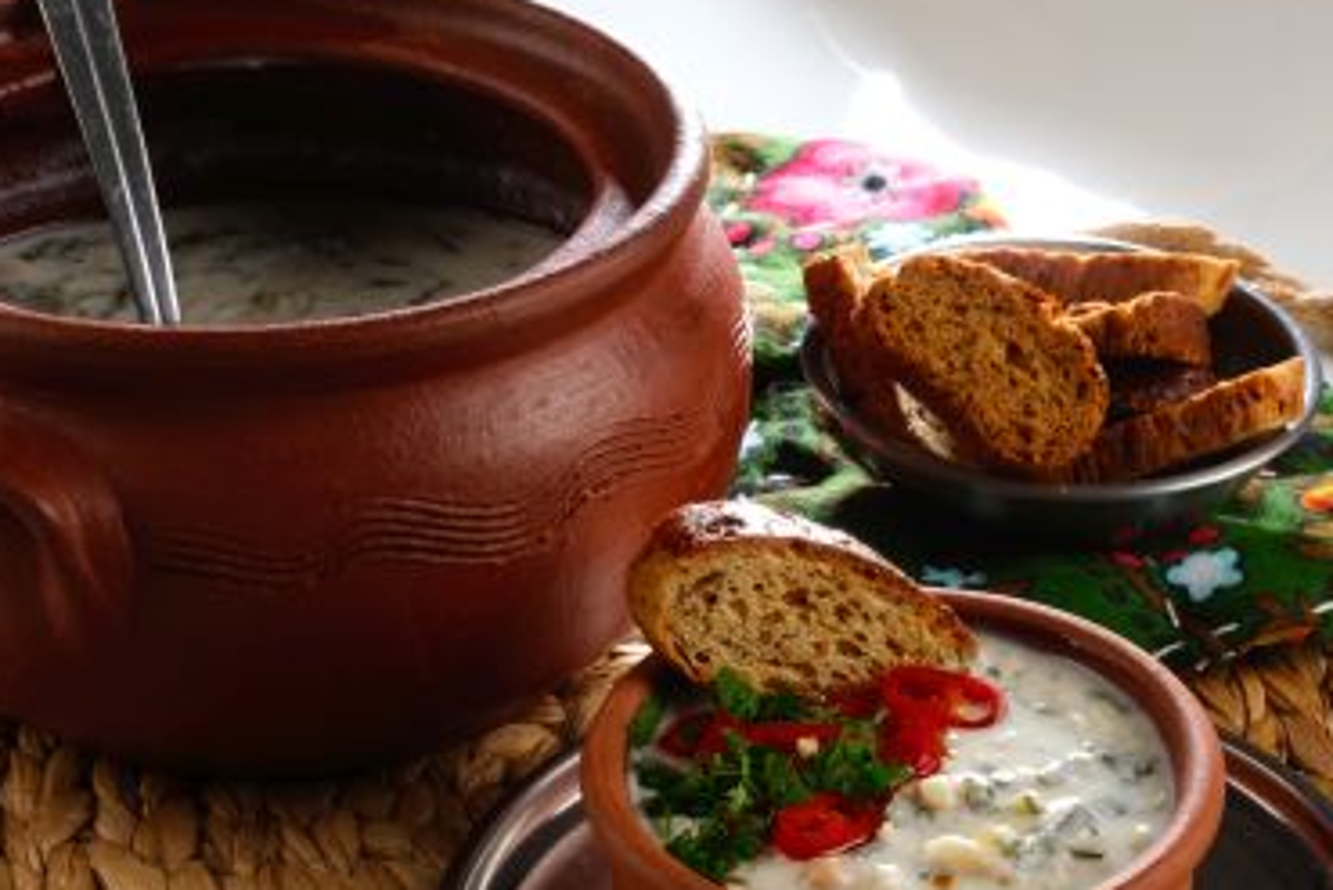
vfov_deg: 15.8
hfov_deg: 23.5
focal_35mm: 86
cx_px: 944
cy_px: 667
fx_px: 3185
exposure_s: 1/125
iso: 200
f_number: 16
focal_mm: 35
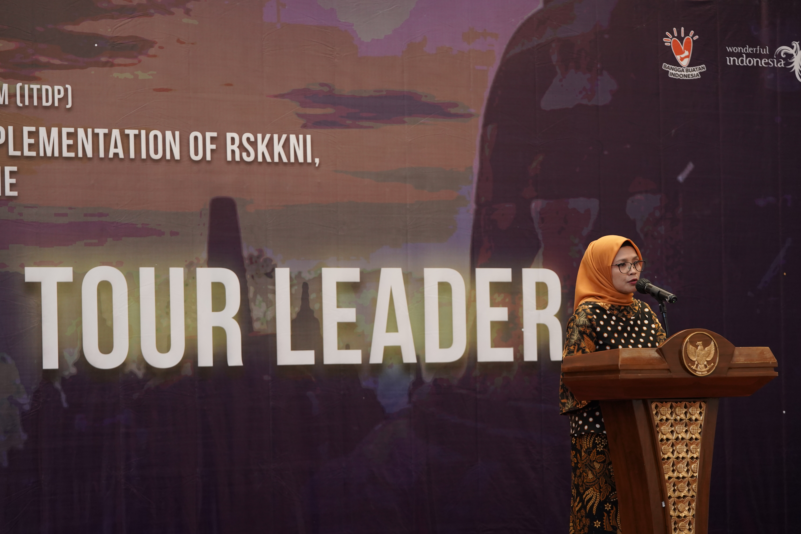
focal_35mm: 114
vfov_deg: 12.0
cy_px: 267
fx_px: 2536
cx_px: 400
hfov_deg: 17.9
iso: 2500
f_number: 4
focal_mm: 114
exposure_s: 1/100
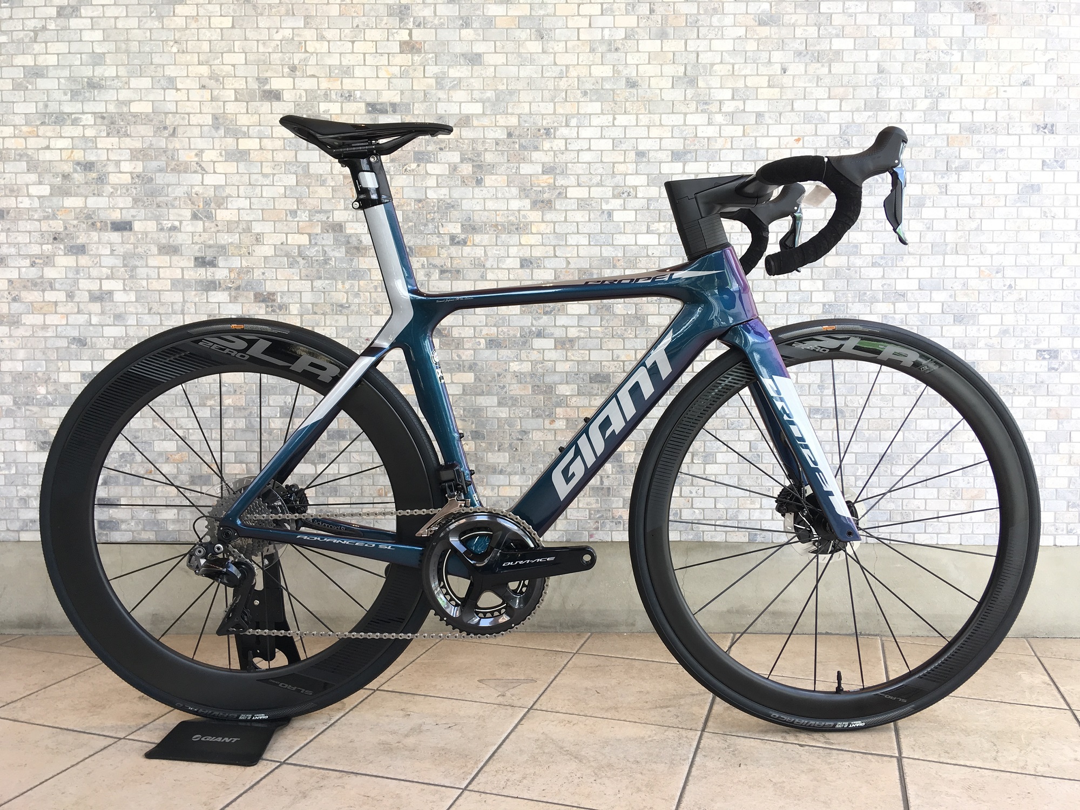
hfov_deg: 61.7
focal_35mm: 29
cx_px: 540
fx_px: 905
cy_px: 405
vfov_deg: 48.2
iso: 25
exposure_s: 1/120
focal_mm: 4.15
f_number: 2.2
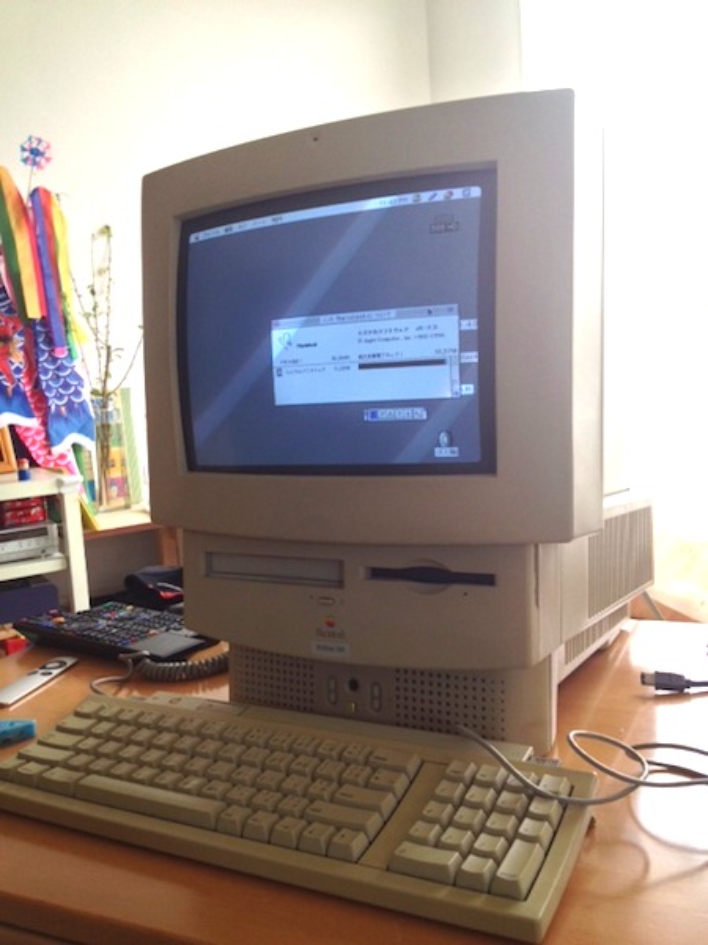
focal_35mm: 35
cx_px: 354
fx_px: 954
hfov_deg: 40.7
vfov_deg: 52.6
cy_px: 472
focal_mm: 4.28
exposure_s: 1/60
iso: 64
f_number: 2.4
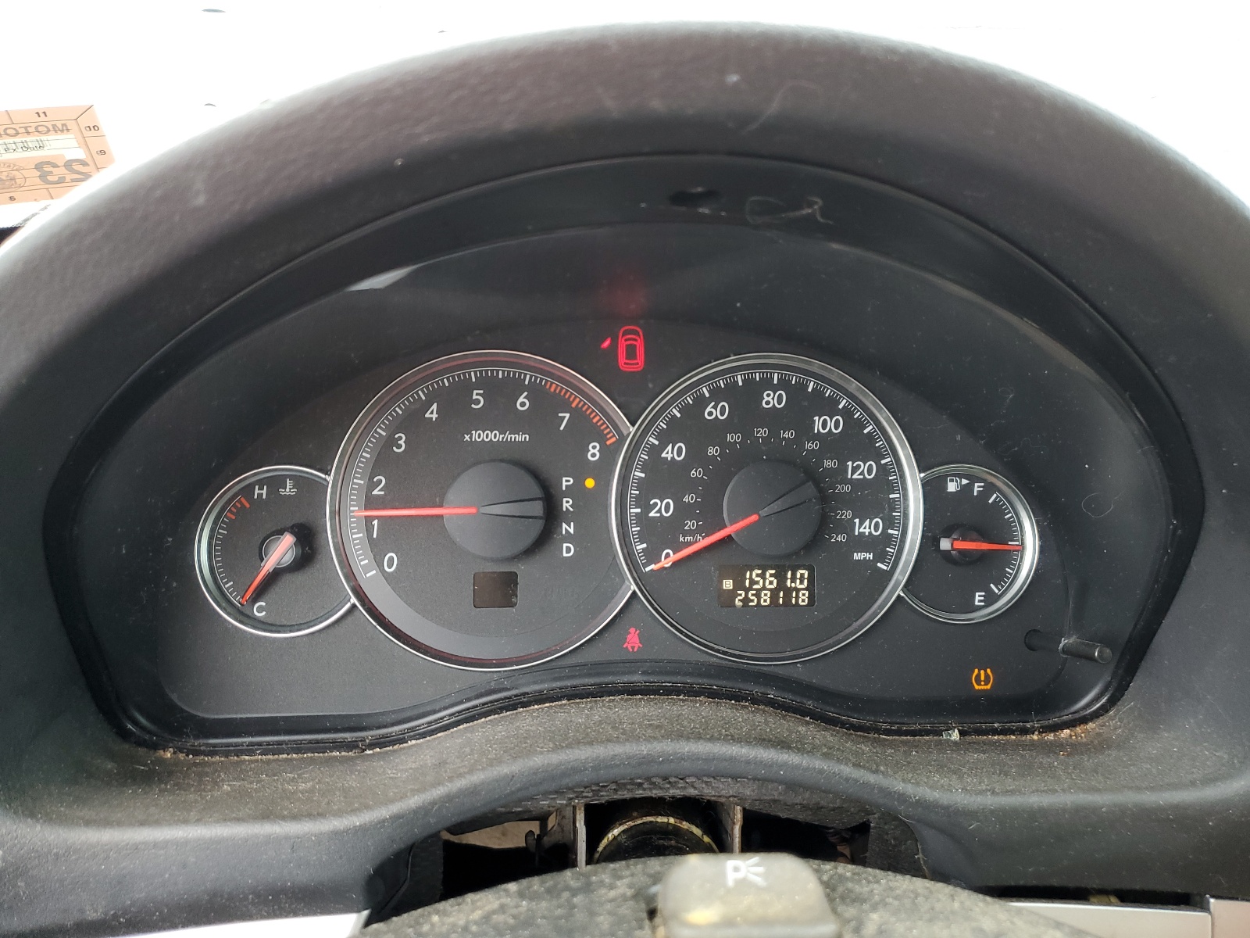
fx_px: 939
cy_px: 469
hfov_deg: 67.3
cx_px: 625
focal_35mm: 26
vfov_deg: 53.1
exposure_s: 1/60.2
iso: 68
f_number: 1.5
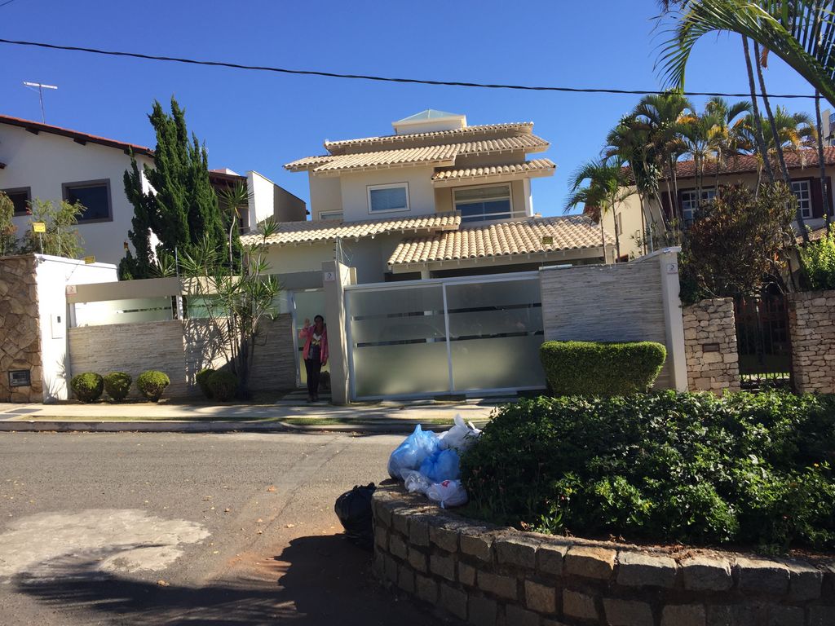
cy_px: 313
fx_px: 700
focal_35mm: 29
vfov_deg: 48.2
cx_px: 418
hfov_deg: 61.7
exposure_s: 1/1068
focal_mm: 4.15
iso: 32
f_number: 2.2
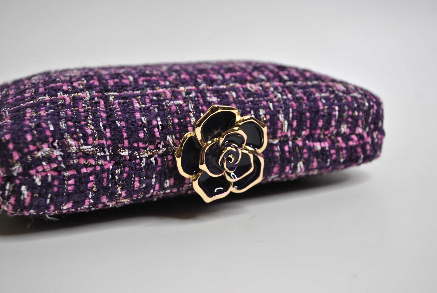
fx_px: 583
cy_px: 146
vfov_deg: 28.2
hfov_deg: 41.1
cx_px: 218
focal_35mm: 48
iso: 250
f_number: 4.8
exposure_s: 1/125
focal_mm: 32
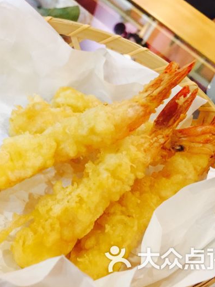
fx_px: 323
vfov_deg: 47.9
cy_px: 143
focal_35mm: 39
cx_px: 50
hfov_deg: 35.8
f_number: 2.2
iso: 100
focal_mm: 4.15
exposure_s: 1/10
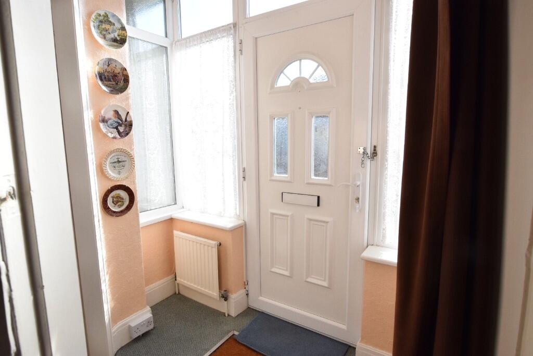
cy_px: 178
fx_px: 289
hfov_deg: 85.4
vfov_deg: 63.2
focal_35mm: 20
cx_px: 266
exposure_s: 1/200
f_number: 11
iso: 800
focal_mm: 13
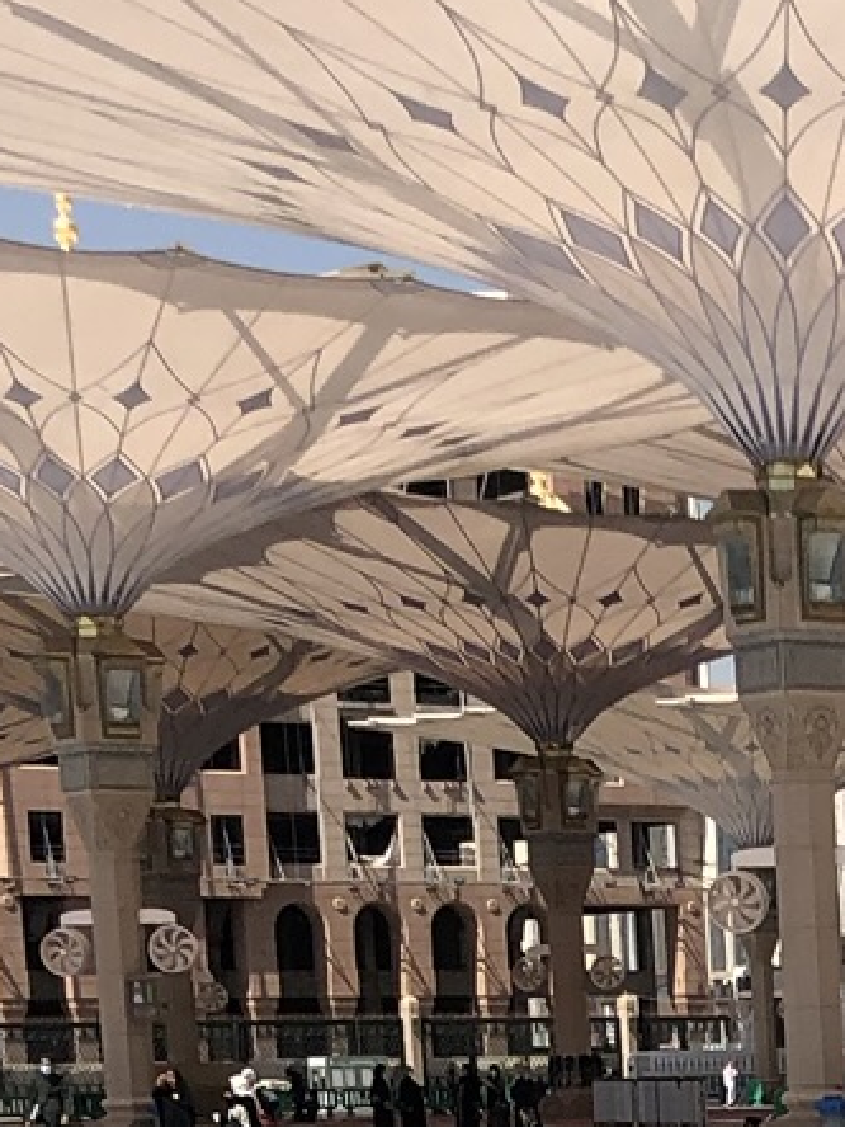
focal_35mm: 126
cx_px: 1393
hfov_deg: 11.2
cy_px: 1749
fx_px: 4101
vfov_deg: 14.5
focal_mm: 4
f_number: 1.8
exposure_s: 1/3436
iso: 25
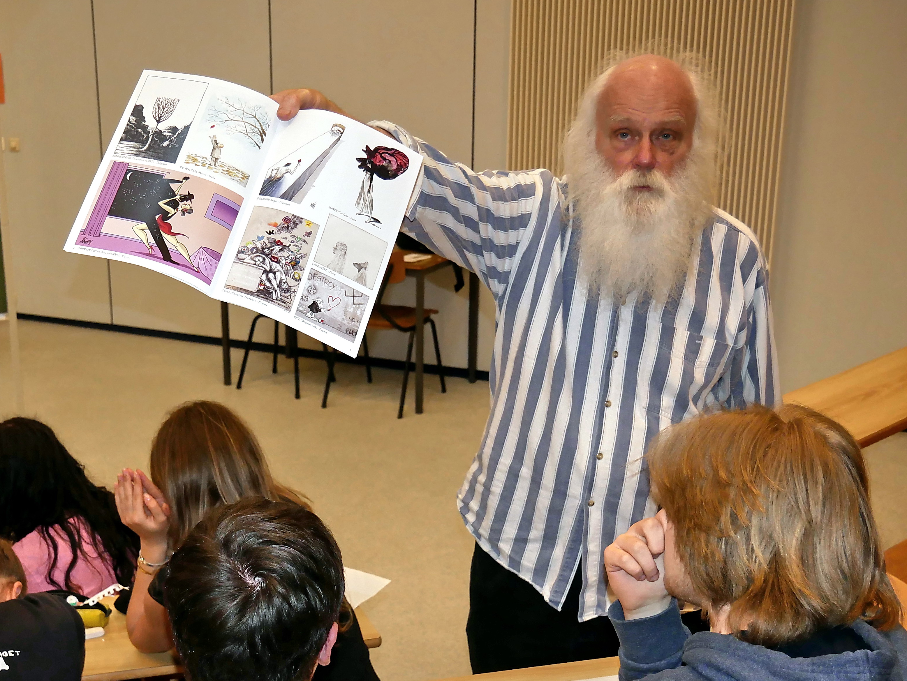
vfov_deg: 24.6
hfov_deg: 32.3
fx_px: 1547
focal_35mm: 59
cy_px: 498
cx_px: 275
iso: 800
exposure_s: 1/100
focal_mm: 20
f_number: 4.1
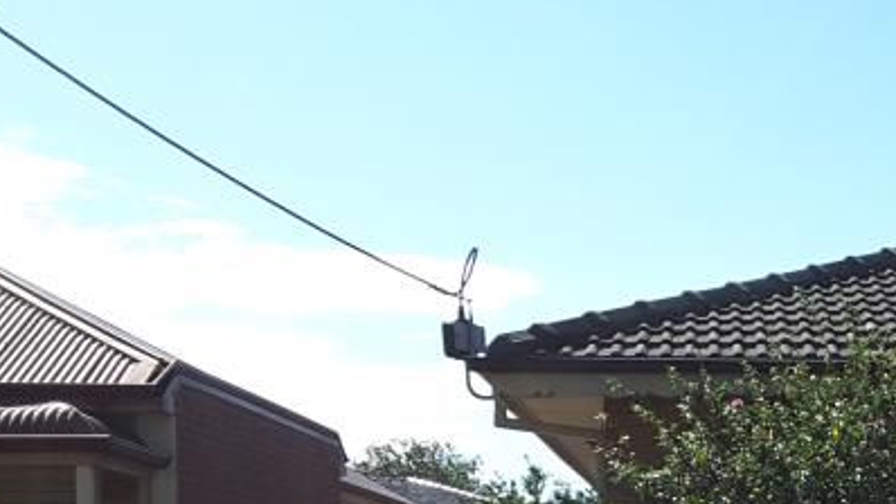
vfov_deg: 13.5
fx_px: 2067
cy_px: 632
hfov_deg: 22.7
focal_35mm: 87
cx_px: 1049
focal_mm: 2.9
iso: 40
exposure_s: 1/1268
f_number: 1.9
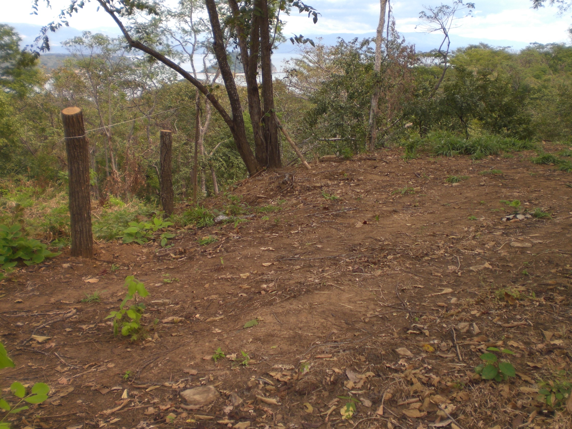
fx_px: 711
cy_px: 188
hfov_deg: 43.8
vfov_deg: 33.6
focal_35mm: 43
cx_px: 304
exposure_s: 1/250
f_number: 3.1
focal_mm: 6.3
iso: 50
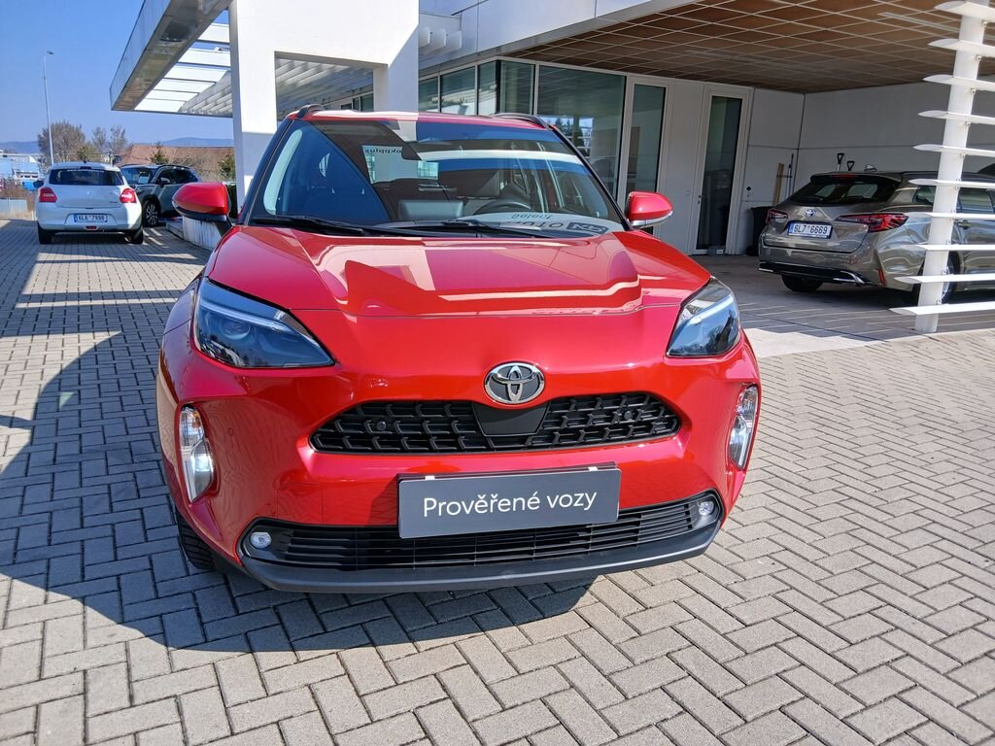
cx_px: 498
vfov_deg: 53.1
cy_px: 373
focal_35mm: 26
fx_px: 747
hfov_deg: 67.3
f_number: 1.8
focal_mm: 3.98
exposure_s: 1/344
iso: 20
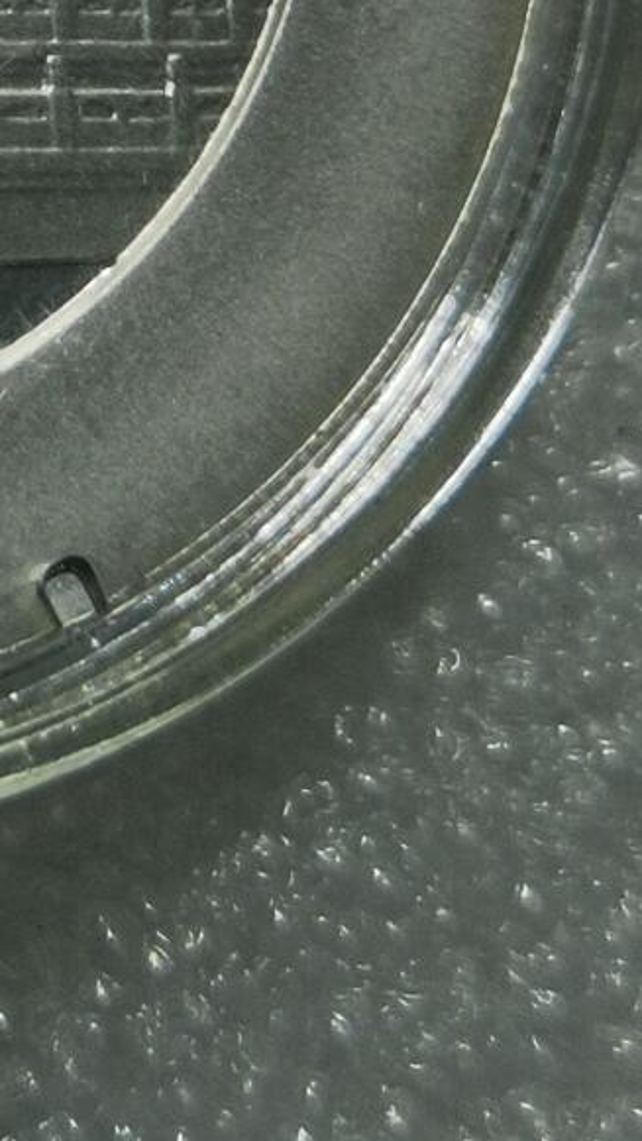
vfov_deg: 10.3
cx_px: -450
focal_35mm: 206
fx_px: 6232
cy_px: -308
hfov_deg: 5.8
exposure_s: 1/203
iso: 50
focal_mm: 6.67
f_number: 1.9
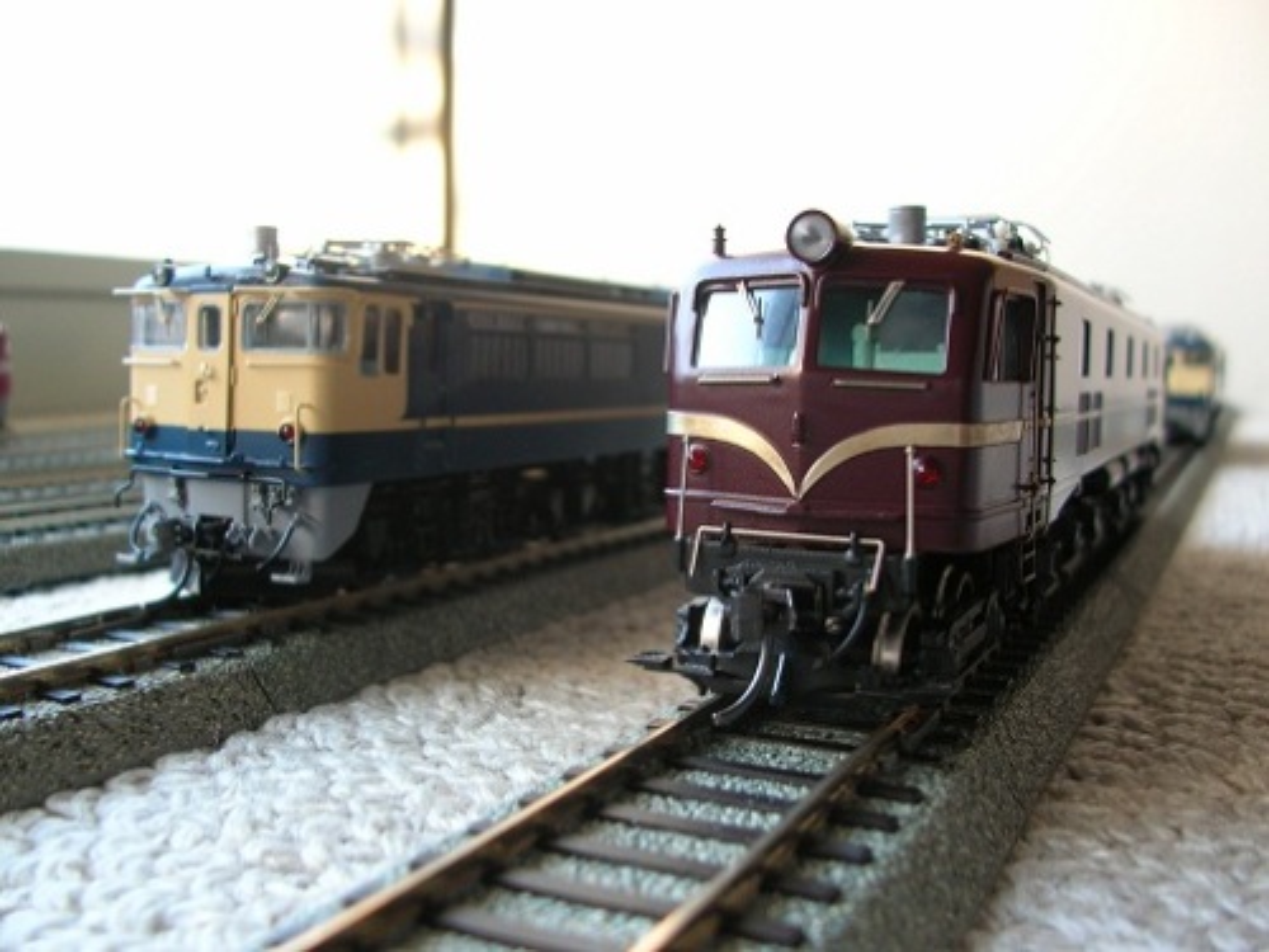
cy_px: 476
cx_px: 634
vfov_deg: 40.7
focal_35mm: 35
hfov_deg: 52.6
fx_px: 1283
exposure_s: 1/11.5
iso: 50
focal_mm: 5.8
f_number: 2.8
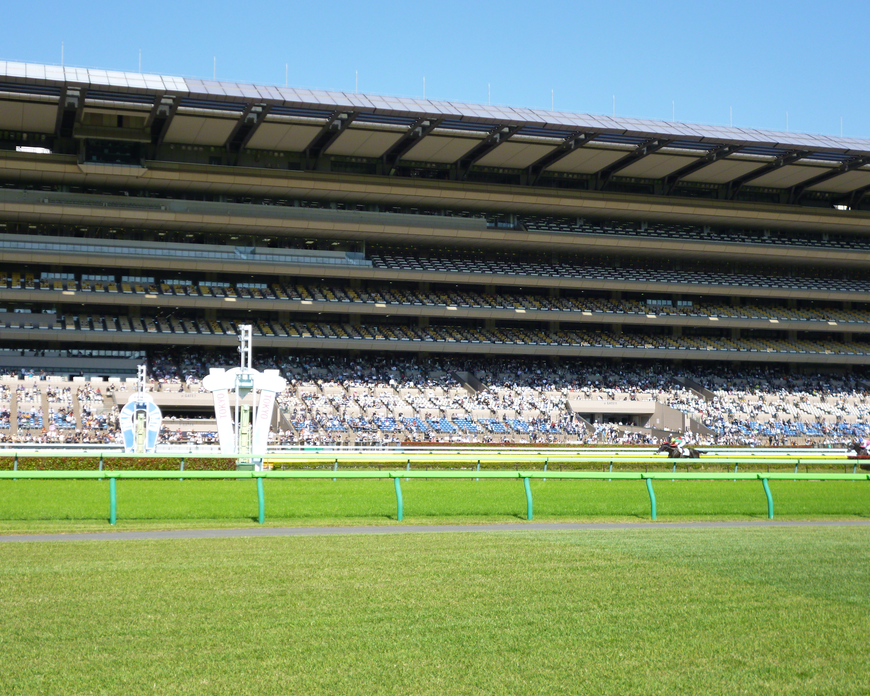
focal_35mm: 51
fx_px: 1313
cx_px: 421
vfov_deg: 29.7
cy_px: 343
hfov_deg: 36.6
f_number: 4
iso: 100
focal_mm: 8.6
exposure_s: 1/500
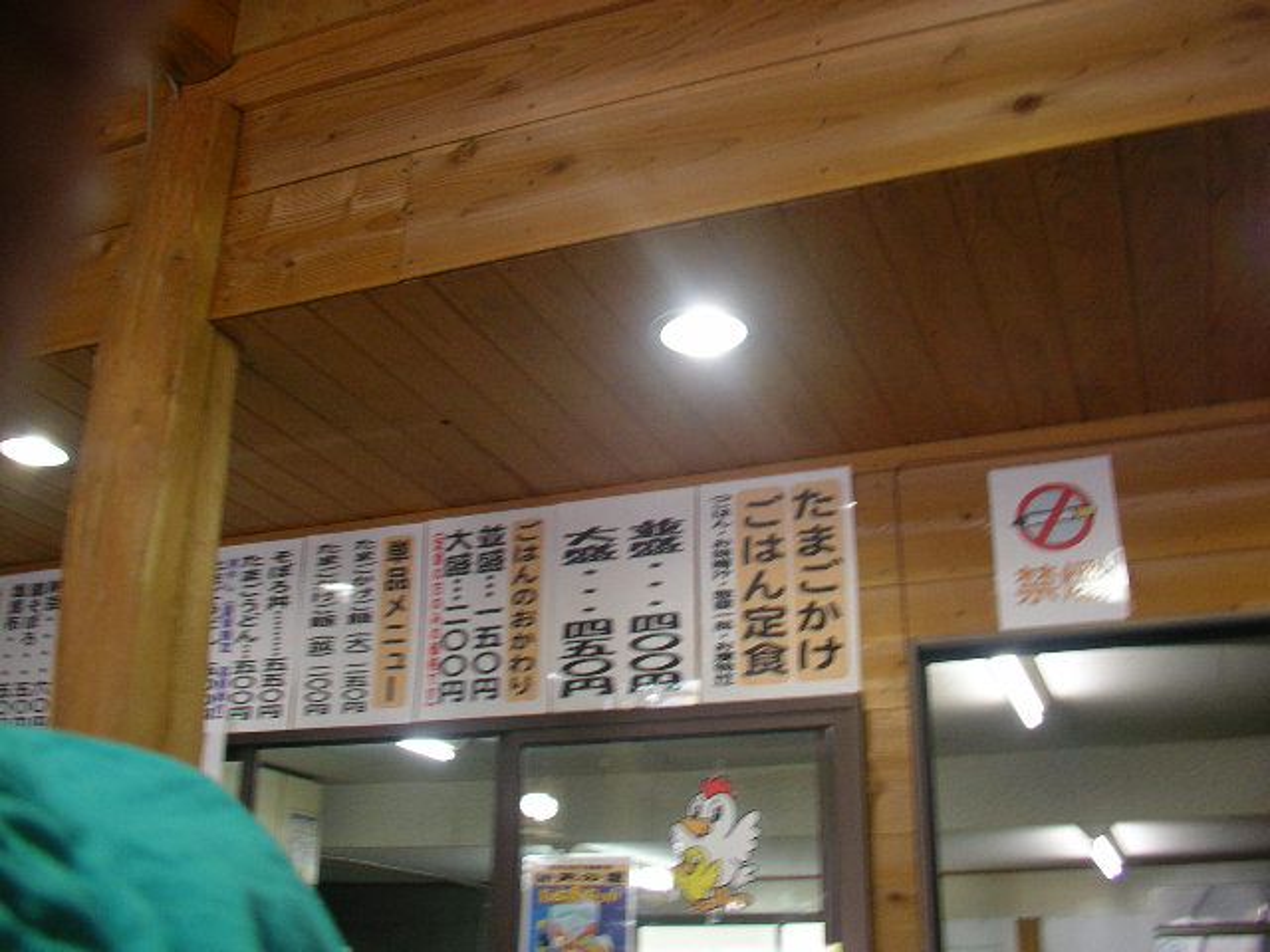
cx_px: 635
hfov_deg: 50.1
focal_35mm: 37
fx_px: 1357
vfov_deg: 38.7
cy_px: 476
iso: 100
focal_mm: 5.7
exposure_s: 1/13
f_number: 2.8
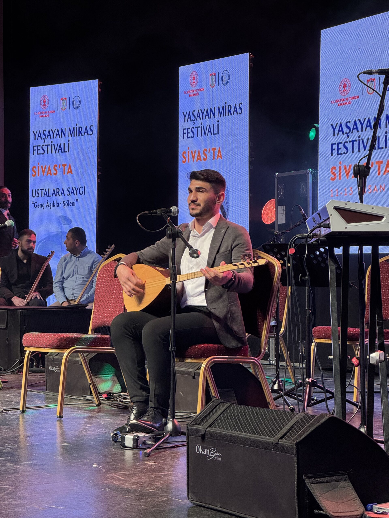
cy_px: 259
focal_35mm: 77
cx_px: 194
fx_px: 1154
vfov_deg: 25.3
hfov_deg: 19.1
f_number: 2.8
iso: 200
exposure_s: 1/101
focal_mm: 9
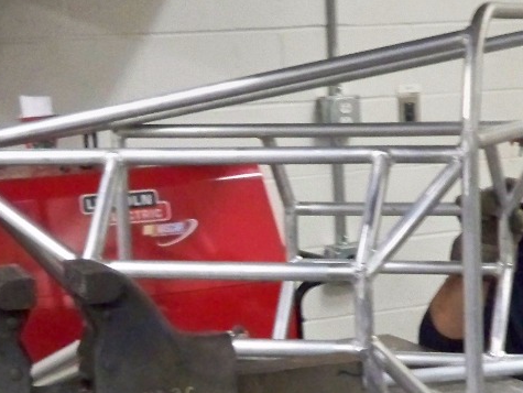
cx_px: 426
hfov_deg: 18.3
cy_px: 240
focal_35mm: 106
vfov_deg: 14.0
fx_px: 1603
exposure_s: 1/30
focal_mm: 6.3
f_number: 3.1
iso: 640
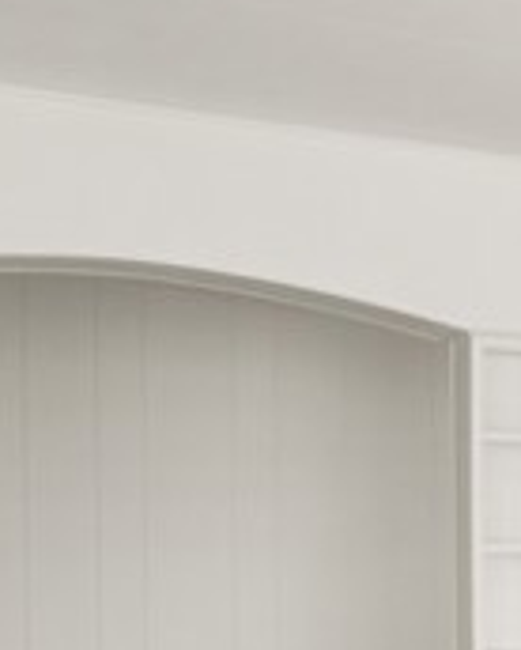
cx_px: 1616
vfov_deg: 23.5
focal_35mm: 78
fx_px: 1501
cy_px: 627
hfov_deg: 11.0
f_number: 5.6
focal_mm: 14
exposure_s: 1/2.5
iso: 100
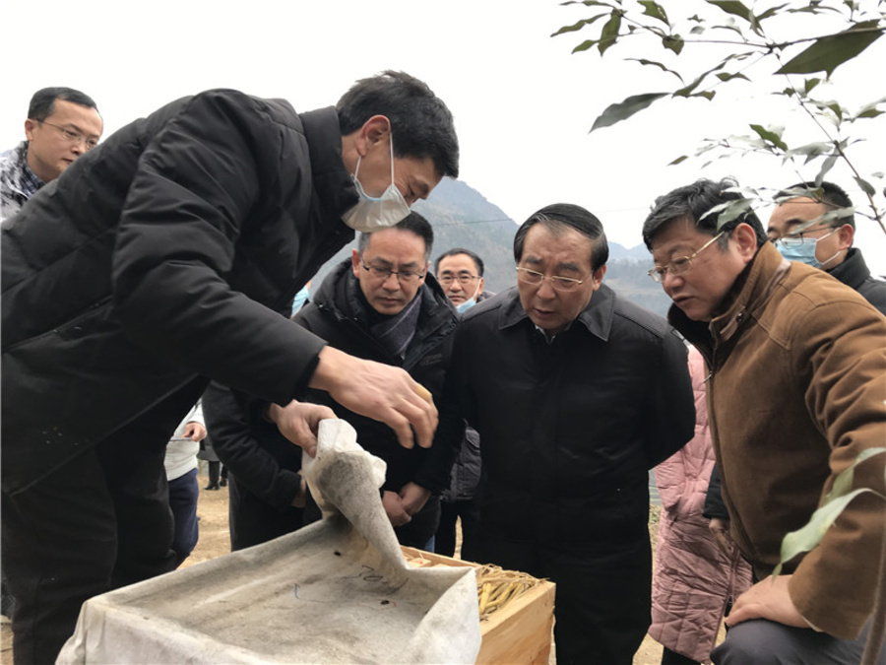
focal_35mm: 28
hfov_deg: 63.4
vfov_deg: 49.7
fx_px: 717
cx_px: 443
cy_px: 332
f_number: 1.8
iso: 20
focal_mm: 3.99
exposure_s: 1/119
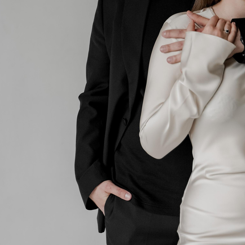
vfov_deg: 15.2
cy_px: -25
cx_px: 179
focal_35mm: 112
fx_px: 897
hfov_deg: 15.5
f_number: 2.8
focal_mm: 49
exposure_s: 1/640
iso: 400
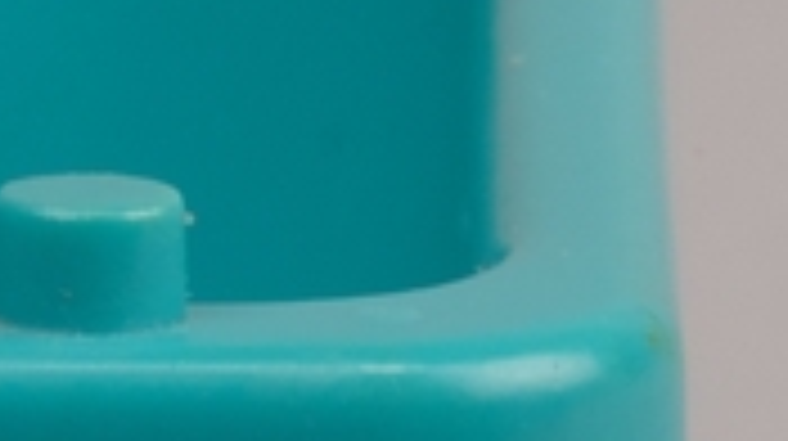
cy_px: 223
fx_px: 15759
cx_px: -306
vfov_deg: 1.6
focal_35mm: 755
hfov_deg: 2.9
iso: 400
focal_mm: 105
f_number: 25
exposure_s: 1/160
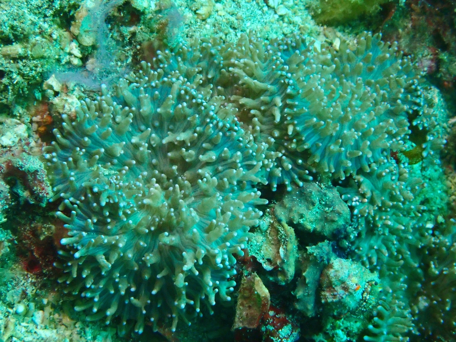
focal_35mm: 100
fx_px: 1317
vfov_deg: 14.8
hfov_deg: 19.6
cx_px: 228
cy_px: 171
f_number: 6.3
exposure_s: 1/200
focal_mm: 18
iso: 1000
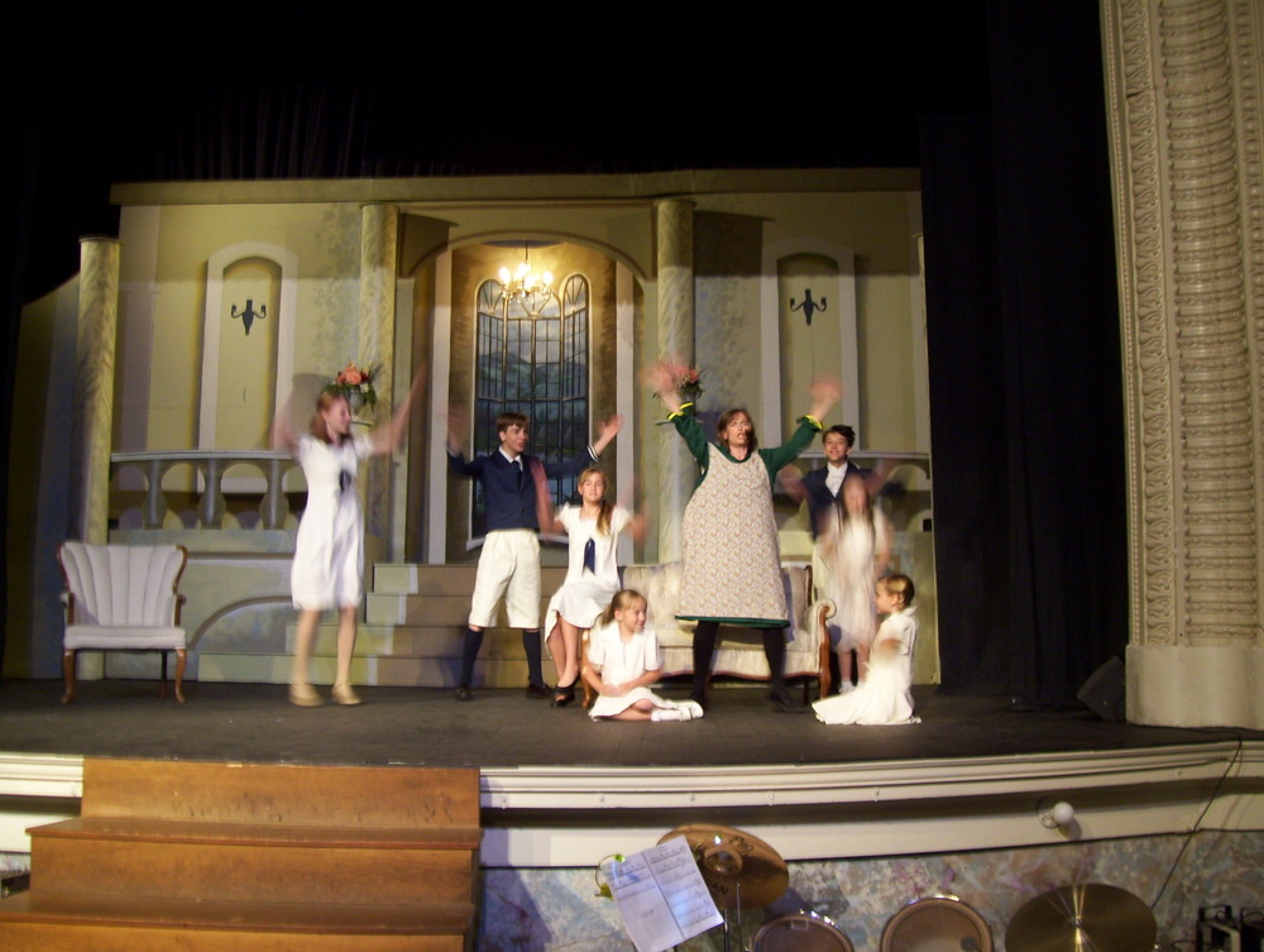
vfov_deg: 39.8
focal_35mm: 36
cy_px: 476
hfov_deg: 51.3
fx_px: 1316
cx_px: 632
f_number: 2.7
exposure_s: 1/13
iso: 160
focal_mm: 6
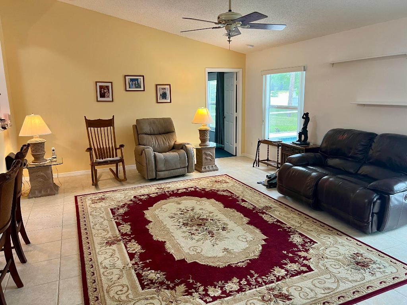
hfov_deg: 67.3
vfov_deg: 53.1
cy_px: 152
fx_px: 306
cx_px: 204
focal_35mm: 26
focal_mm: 5.7
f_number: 1.5
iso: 125
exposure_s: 1/60
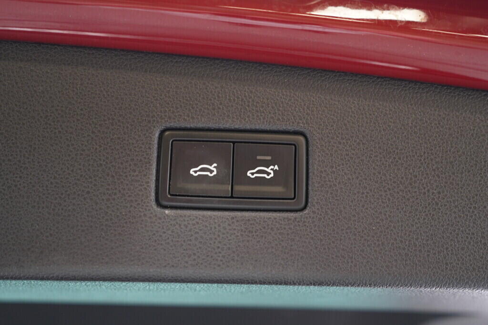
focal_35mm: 36
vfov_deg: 36.9
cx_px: 244
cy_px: 162
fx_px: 488
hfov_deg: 53.1
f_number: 2.8
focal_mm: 24
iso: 400
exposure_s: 1/40
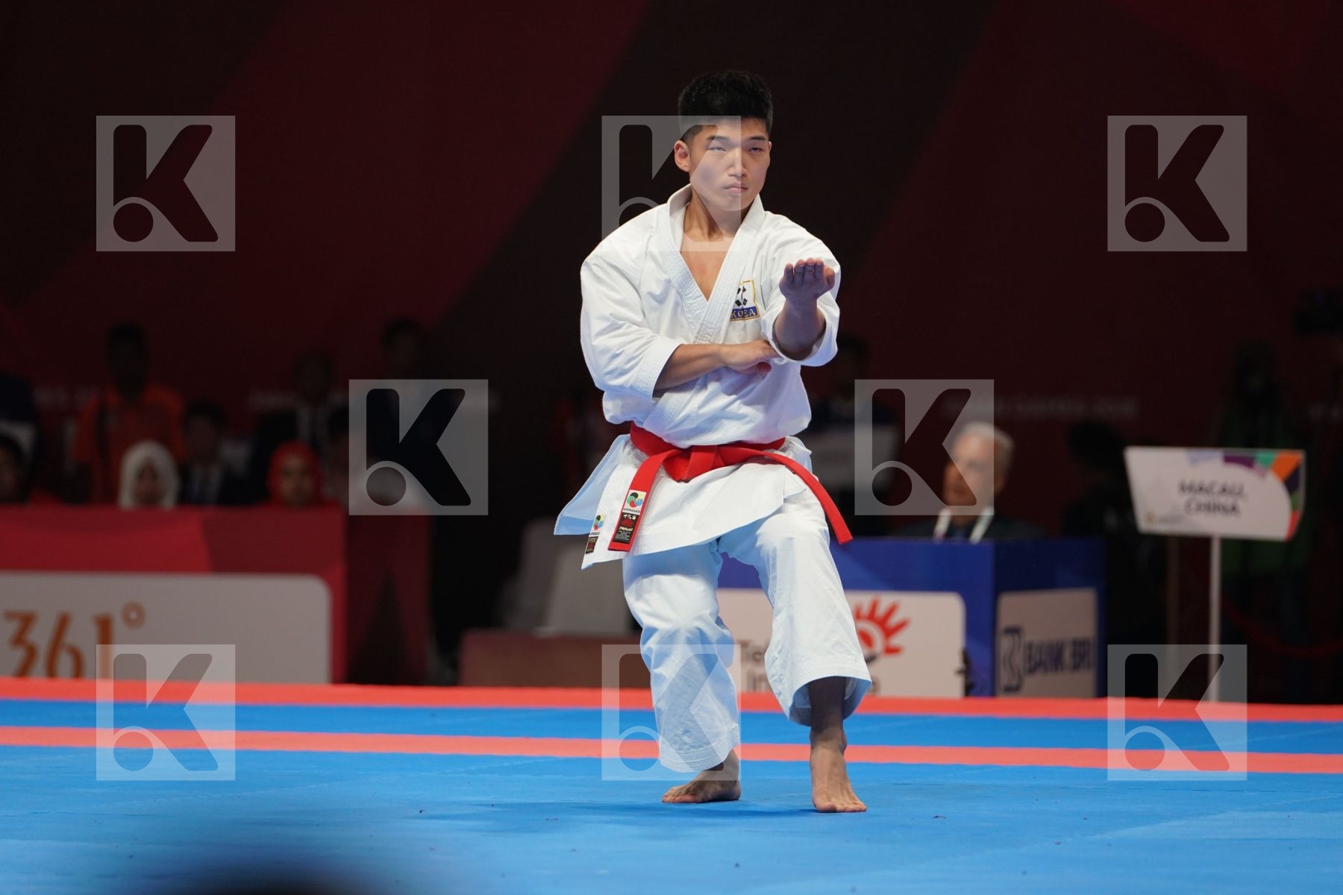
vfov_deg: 5.6
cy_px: 448
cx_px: 672
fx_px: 9102
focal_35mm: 244
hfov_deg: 8.4
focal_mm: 244
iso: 1600
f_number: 4
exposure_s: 1/500
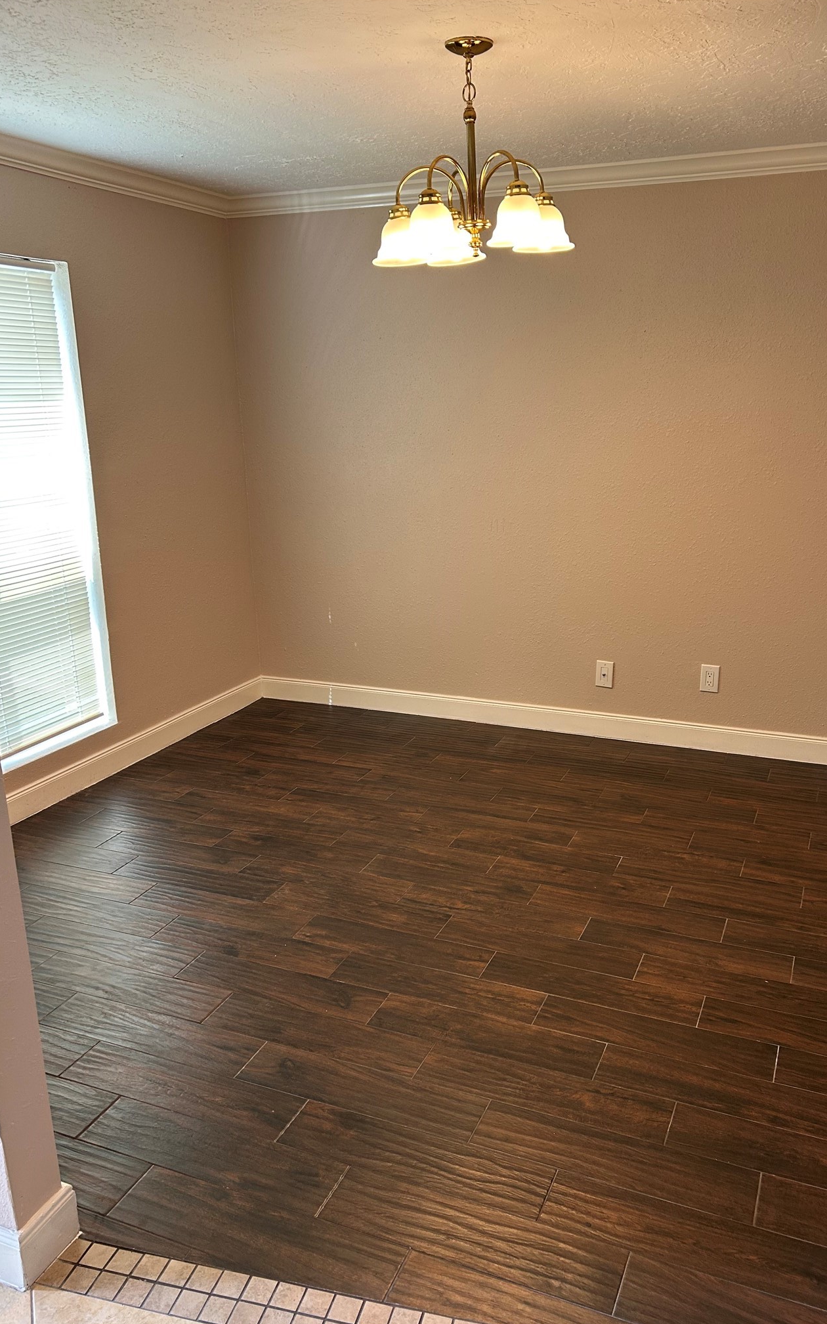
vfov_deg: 66.5
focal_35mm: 28
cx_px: 459
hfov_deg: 44.5
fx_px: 1010
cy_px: 667
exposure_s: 1/121
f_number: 1.5
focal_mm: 5.7
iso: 100
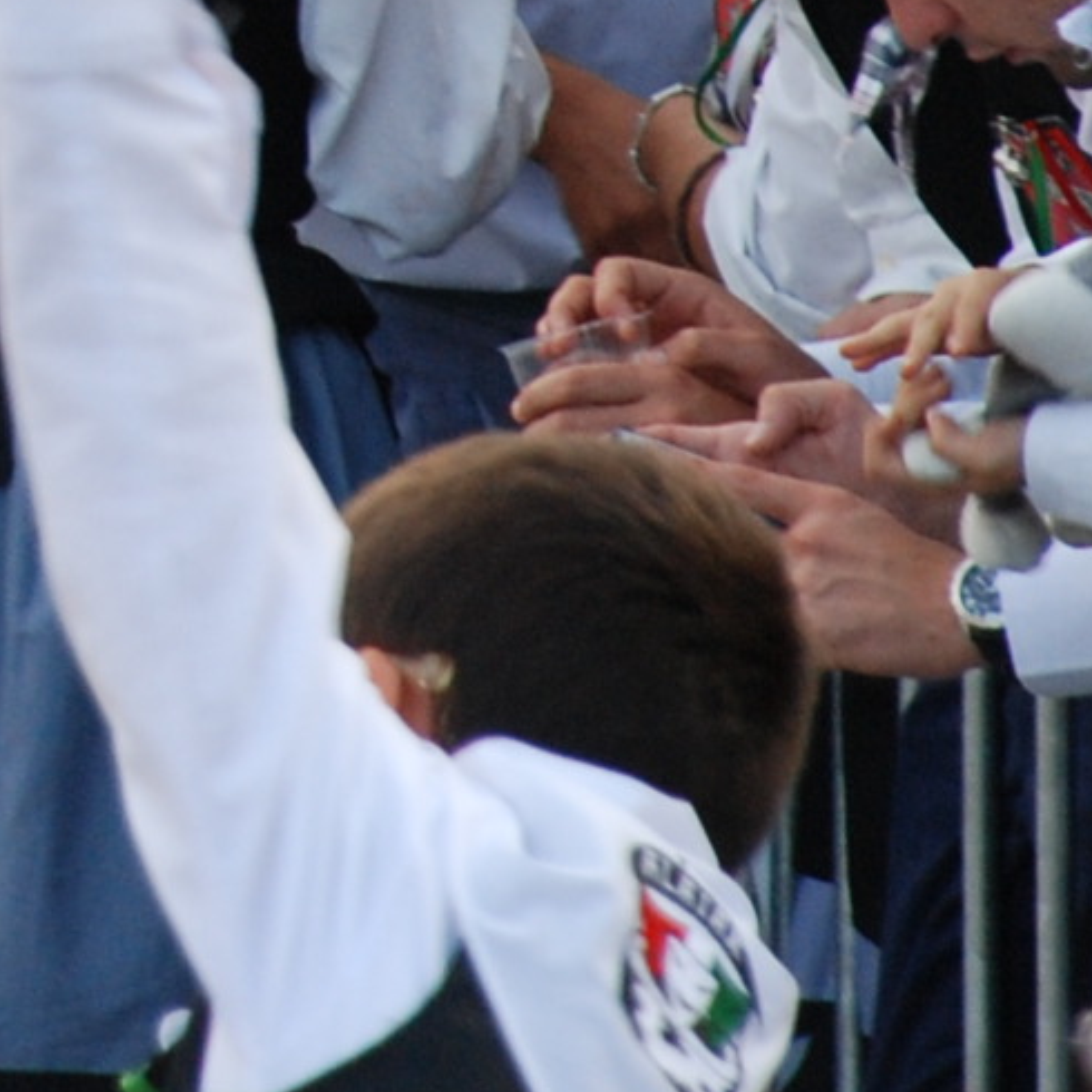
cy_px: -998
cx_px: -1589
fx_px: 26946
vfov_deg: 2.3
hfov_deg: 2.3
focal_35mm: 755
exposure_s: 1/100
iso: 400
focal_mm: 100
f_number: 5.6
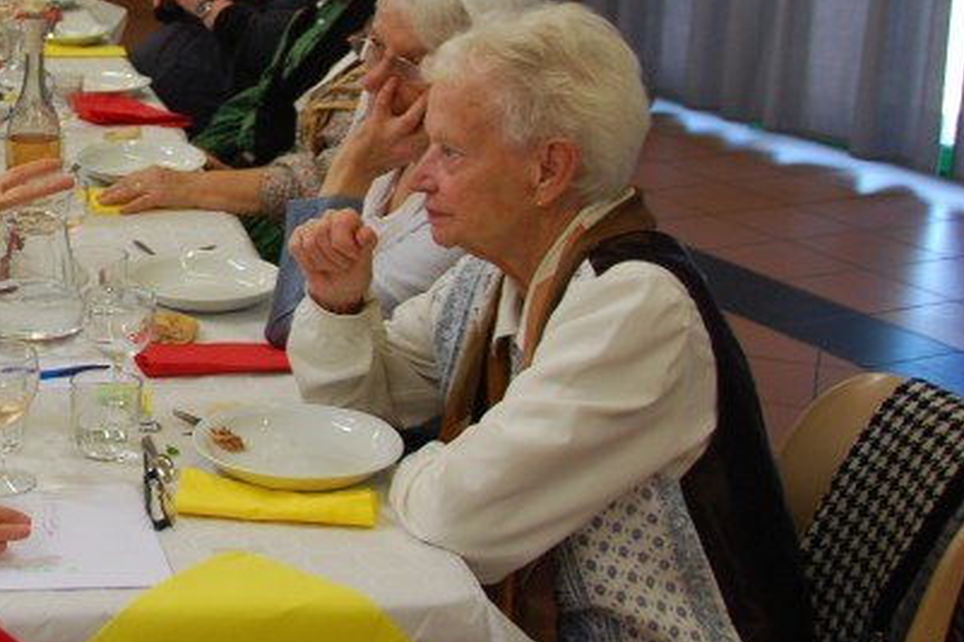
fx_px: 1793
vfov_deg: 20.1
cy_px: 156
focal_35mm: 67
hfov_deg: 27.5
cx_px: -95
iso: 400
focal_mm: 20
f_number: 4.5
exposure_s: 1/80
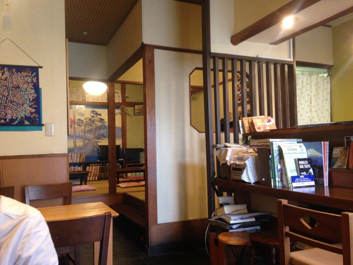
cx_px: 176
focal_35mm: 33
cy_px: 132
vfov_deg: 42.9
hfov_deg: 55.4
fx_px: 337
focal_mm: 4.12
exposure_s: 1/20
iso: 320
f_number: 2.4
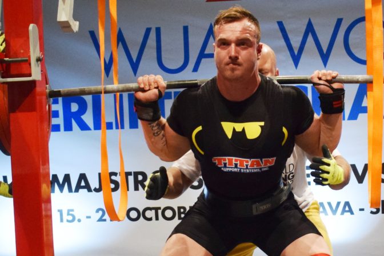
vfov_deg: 38.4
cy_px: 128
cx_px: 192
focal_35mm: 34
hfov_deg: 55.1
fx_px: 368
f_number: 3.8
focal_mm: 23
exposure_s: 1/500
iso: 2200
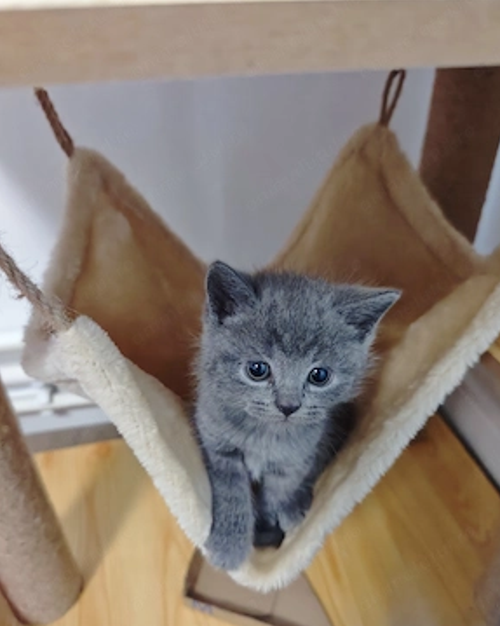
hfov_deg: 56.8
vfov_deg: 68.1
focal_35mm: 25
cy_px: 331
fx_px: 463
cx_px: 260
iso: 5000
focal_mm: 6.55
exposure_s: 1/108
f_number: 1.62
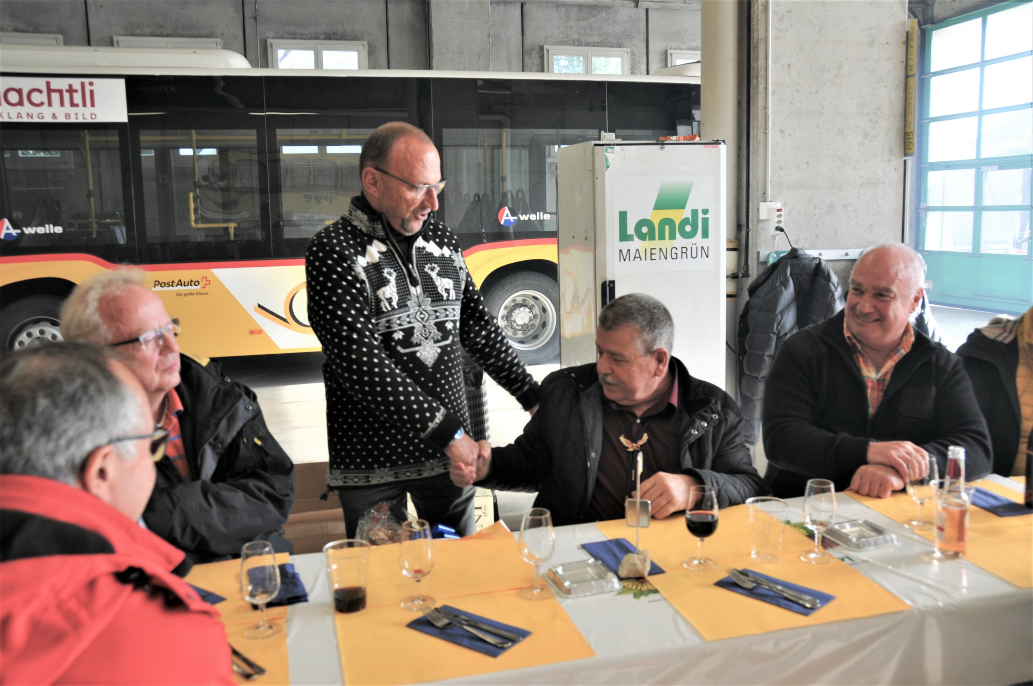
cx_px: 516
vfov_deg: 43.5
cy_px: 343
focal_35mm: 30
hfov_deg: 62.0
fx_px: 860
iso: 200
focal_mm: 20
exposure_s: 1/60
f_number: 5
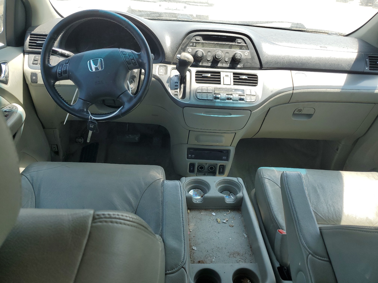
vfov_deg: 53.1
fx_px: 284
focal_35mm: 26
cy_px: 142
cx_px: 189
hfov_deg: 67.3
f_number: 1.5
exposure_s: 1/526
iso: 50
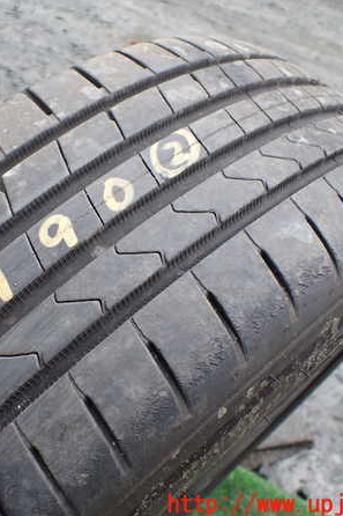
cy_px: 259
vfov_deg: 46.4
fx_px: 601
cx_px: 82
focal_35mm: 42
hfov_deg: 31.3
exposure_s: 1/125
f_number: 2.3
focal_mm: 5.4
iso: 200
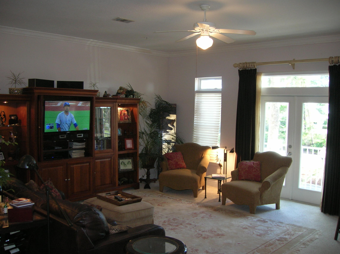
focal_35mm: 34
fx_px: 334
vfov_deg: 41.7
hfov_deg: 54.0
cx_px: 170
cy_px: 127
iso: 93
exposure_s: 1/31.2
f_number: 2.9
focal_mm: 5.7
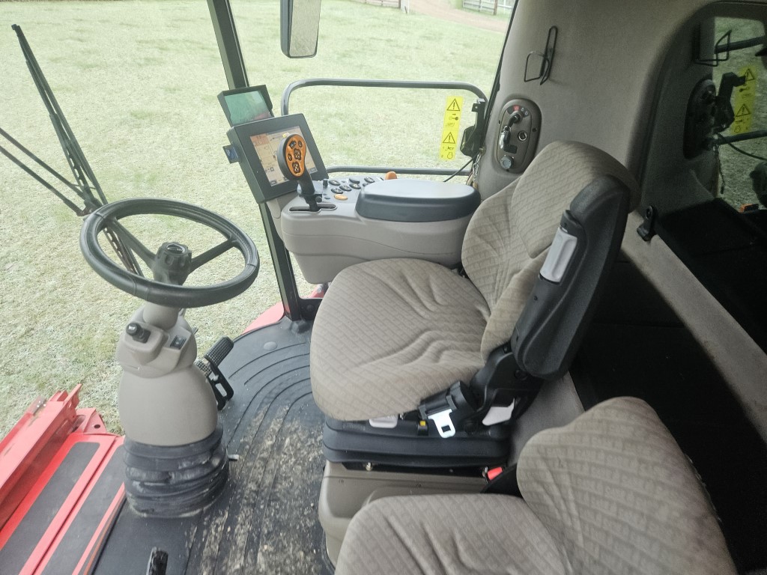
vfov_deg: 58.9
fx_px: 510
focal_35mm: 23
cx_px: 384
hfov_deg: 73.9
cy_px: 288
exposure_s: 1/115
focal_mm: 5.4
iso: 200
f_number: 1.8
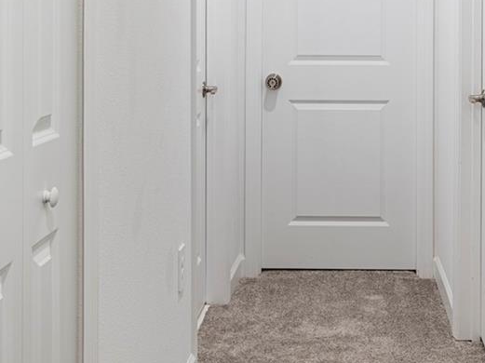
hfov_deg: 29.5
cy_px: 29
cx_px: 343
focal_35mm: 65
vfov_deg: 22.0
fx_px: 910
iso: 320
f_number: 7.1
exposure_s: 1/6
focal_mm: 22
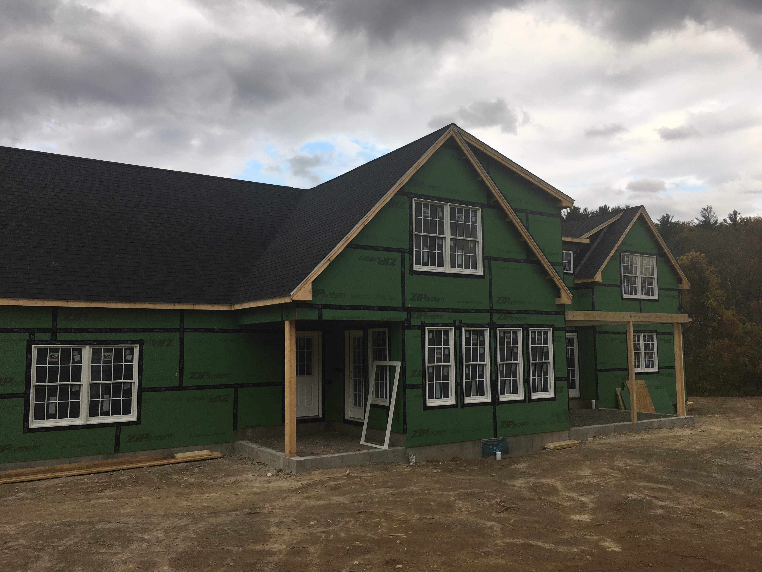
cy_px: 286
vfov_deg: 48.2
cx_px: 381
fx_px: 638
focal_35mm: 29
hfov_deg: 61.7
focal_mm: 4.15
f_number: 2.2
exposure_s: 1/336
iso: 25
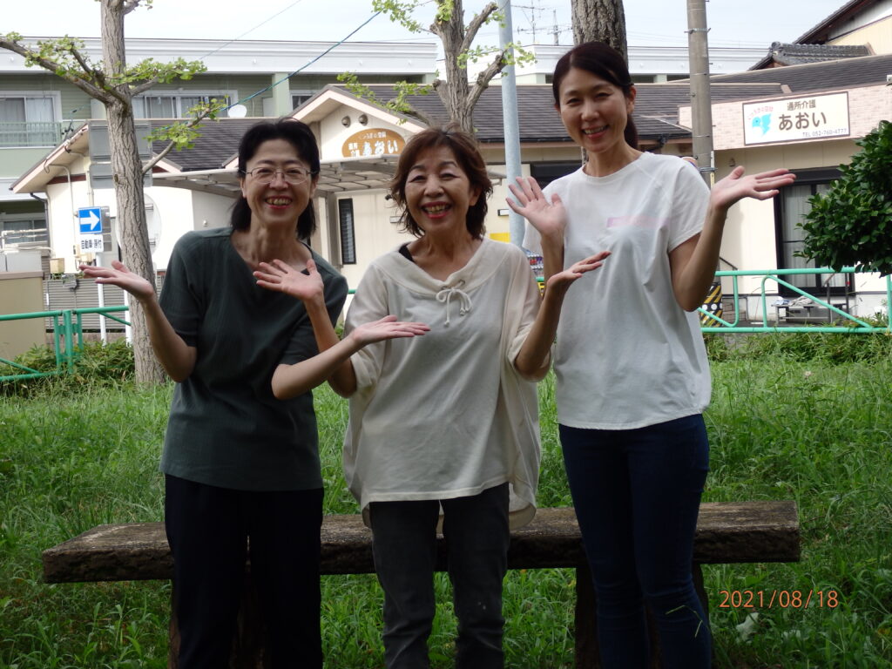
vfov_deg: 20.2
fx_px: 1881
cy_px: 334
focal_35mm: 73
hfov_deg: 26.7
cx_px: 446
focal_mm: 13.1
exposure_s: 1/250
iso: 100
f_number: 4.5
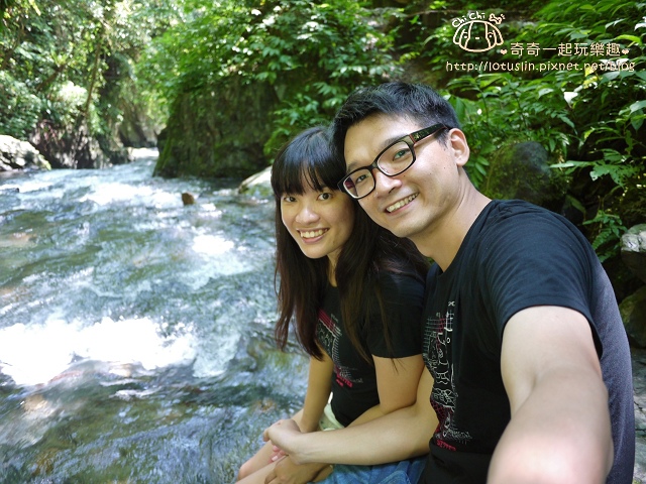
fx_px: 523
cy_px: 242
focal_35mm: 28
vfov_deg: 49.7
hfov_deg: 63.4
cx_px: 323
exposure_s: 1/60
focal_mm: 14
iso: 160
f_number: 2.5
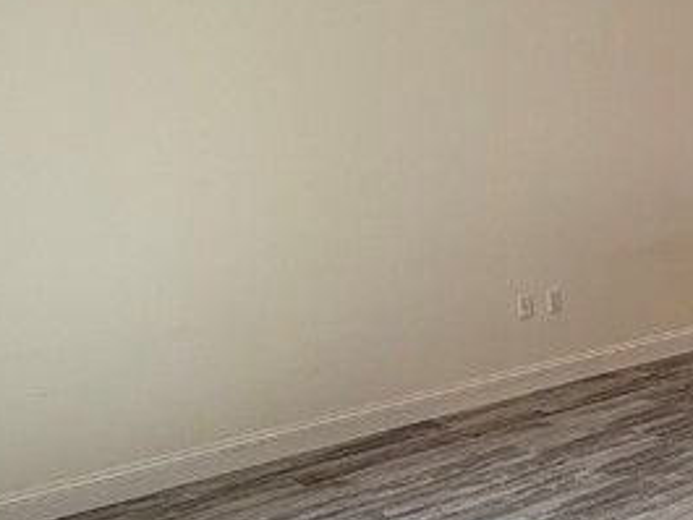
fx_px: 1082
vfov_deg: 27.1
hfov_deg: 32.3
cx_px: 717
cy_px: 259
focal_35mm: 54
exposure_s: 1/120
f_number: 2.2
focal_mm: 2.22
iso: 64
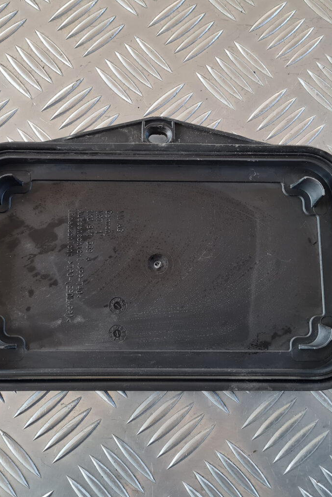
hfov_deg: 35.8
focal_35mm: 37
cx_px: 132
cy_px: 254
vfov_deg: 51.9
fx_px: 512
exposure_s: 1/100
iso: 250
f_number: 1.8
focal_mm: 5.4
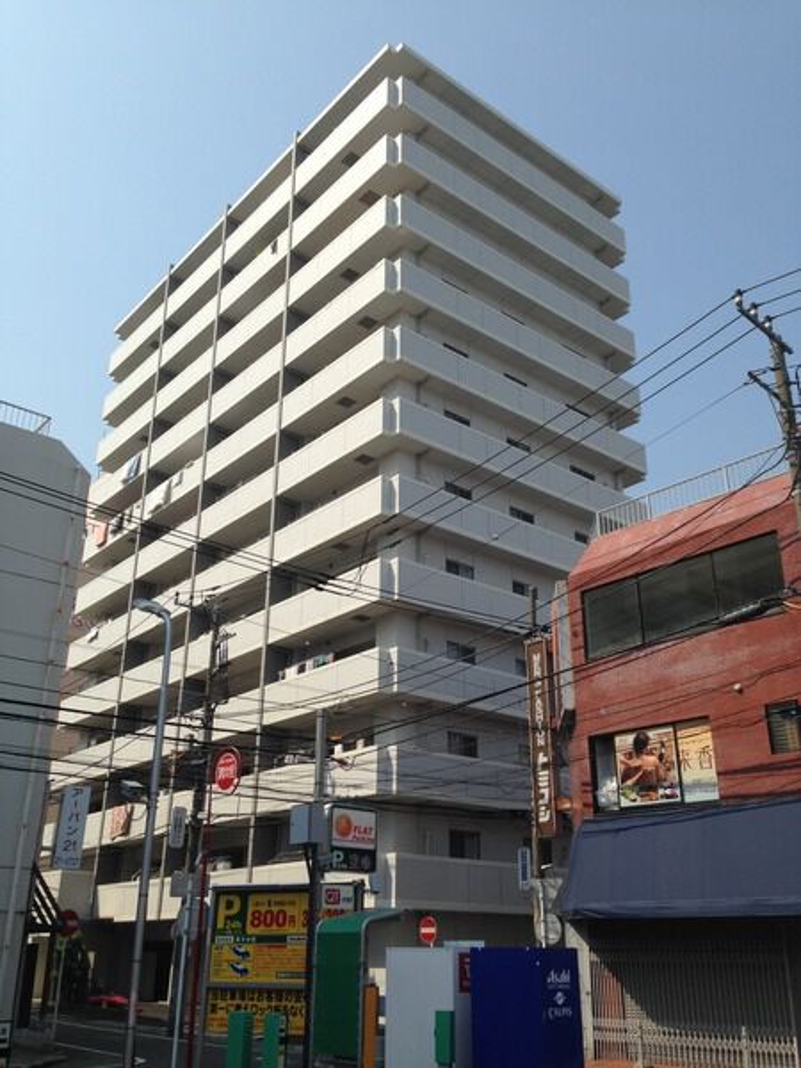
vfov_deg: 55.4
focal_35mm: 33
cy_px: 534
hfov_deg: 42.9
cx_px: 400
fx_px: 1018
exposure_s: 1/2169
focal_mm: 4.12
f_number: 2.4
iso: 50
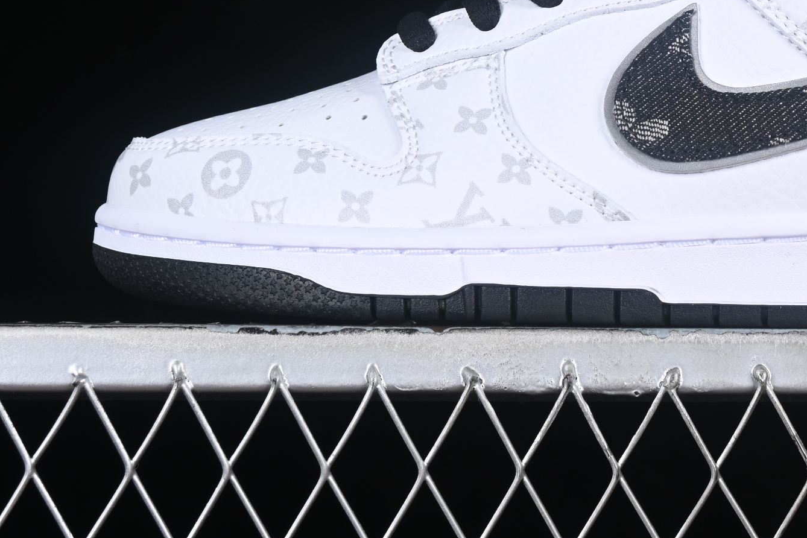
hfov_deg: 13.1
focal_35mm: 156
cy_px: -13
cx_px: 674
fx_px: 3497
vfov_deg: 8.7
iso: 160
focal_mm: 50
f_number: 8
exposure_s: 1/80
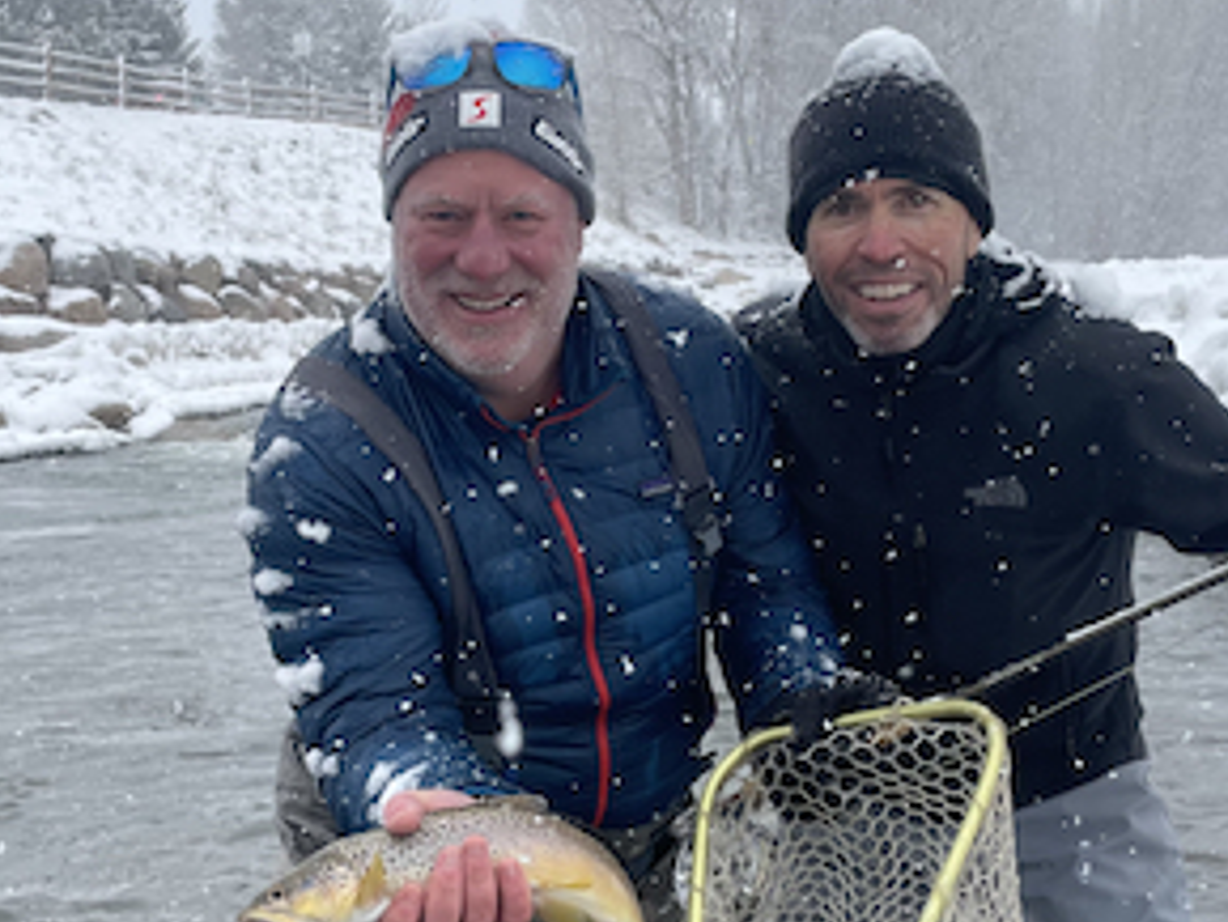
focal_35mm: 54
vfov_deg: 27.0
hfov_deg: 35.5
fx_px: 1916
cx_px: 574
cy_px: 535
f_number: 1.6
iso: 32
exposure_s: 1/1006
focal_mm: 4.2
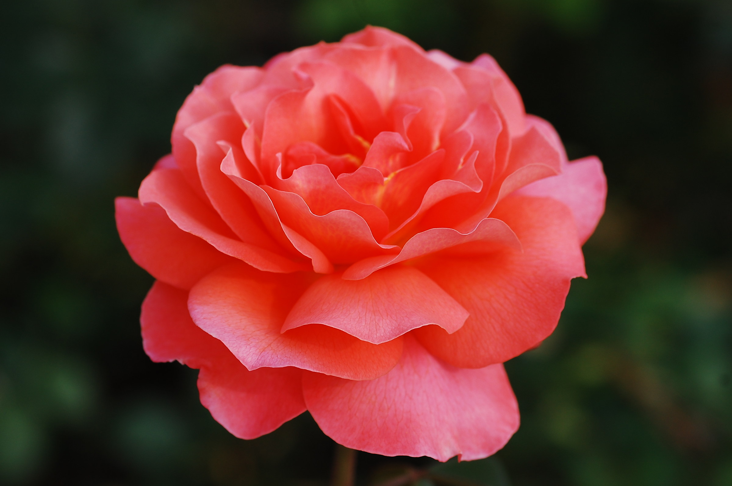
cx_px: 366
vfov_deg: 8.7
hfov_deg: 13.1
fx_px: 3199
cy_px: 243
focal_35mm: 158
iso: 200
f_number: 6.3
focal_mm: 105
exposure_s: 1/640
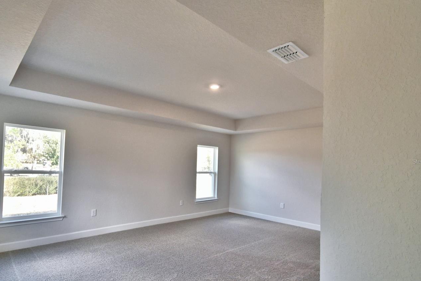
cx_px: 175
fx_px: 222
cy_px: 161
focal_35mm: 19
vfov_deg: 64.2
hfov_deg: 86.2
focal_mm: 10
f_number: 4.5
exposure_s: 1/125
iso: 360
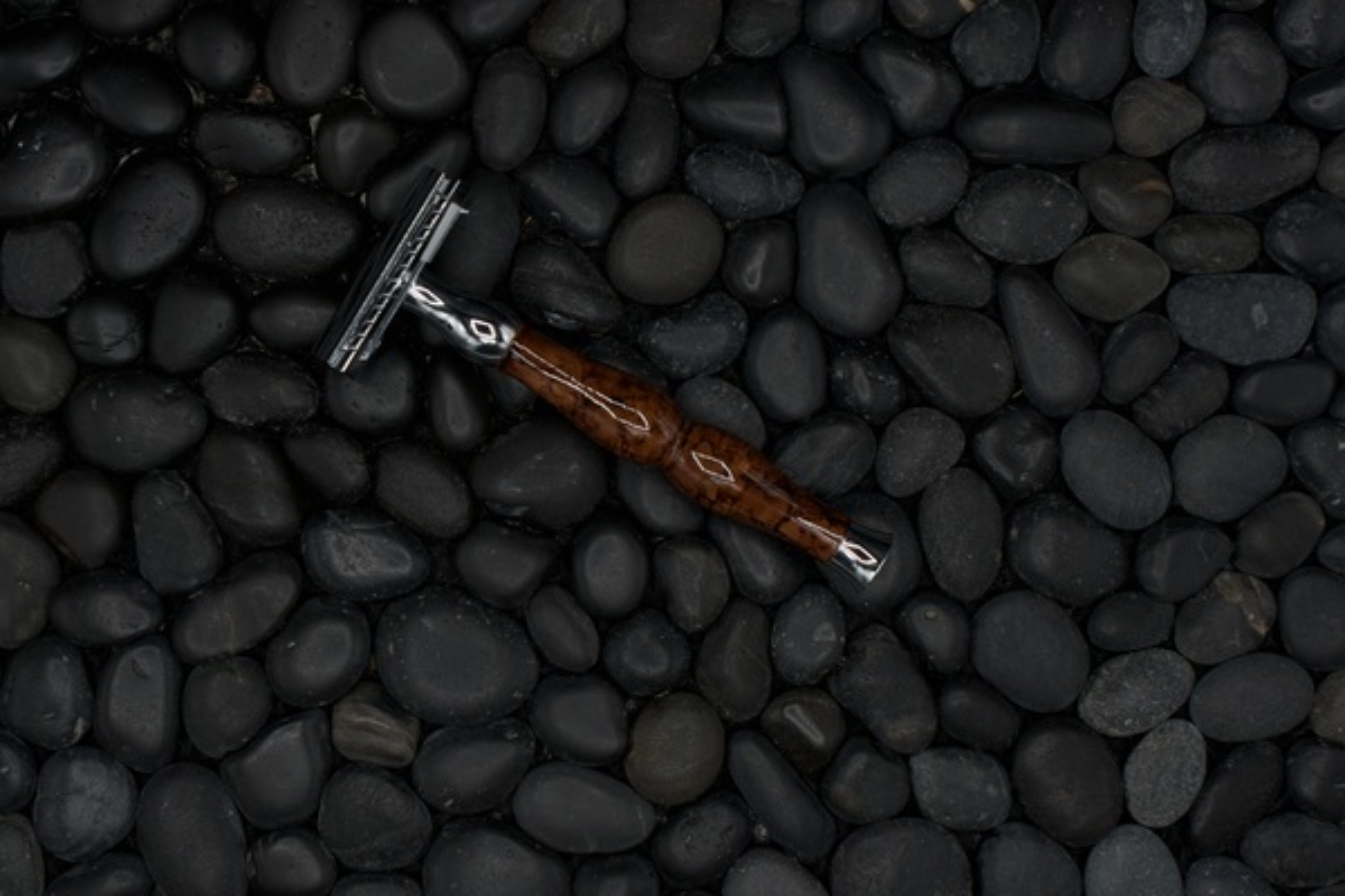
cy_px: 448
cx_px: 672
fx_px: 2241
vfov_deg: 22.6
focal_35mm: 60
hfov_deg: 33.4
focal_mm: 40
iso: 500
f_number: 9
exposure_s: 1/80
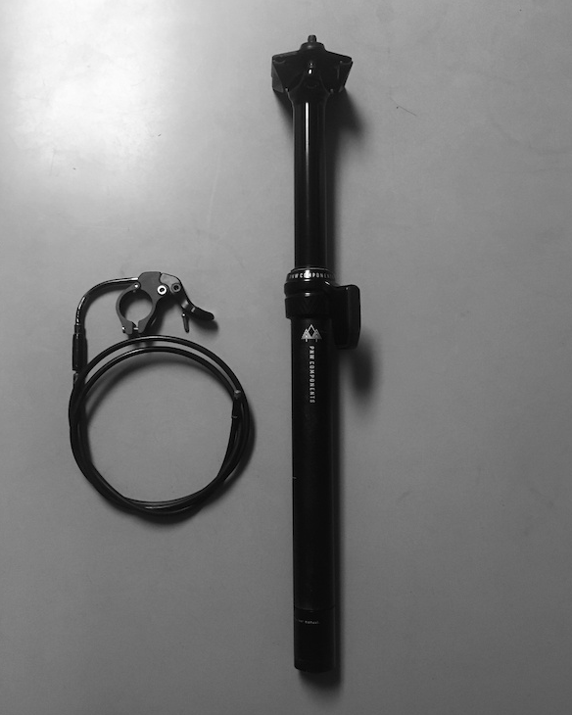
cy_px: 366
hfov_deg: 47.1
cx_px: 291
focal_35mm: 31
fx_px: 656
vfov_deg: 57.2
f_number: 2.2
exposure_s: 1/30
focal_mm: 4.15
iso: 125
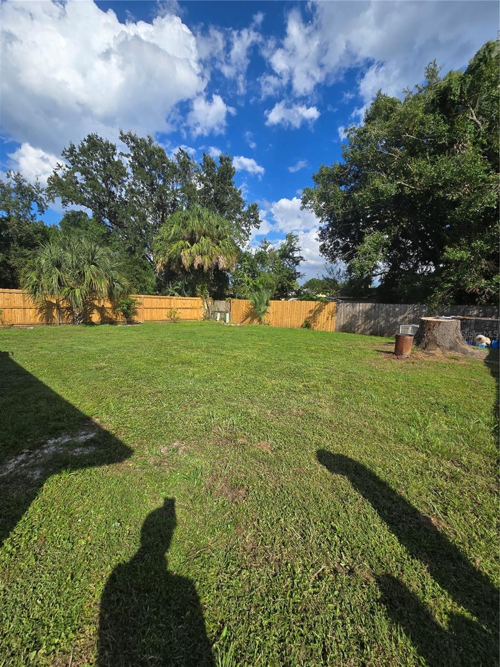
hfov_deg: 89.9
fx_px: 250
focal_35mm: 13
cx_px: 250
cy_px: 334
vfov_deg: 106.2
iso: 50
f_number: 2.2
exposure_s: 1/2463
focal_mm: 2.2
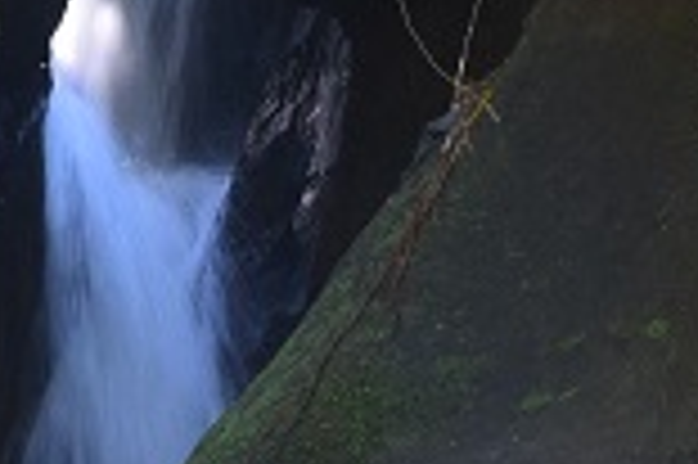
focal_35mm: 310
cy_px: -34
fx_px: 6004
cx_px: 95
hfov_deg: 6.6
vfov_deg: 4.4
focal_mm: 32
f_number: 6.3
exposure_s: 1/15
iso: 450
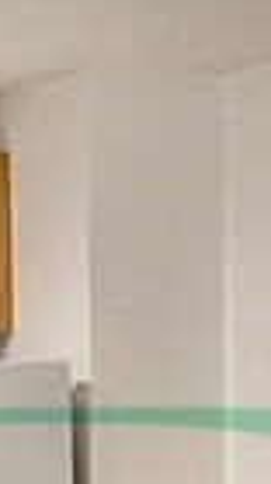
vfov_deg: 10.1
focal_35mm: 204
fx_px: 2611
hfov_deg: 5.9
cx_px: 90
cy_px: 818
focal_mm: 4.25
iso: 160
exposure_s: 1/60
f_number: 1.8
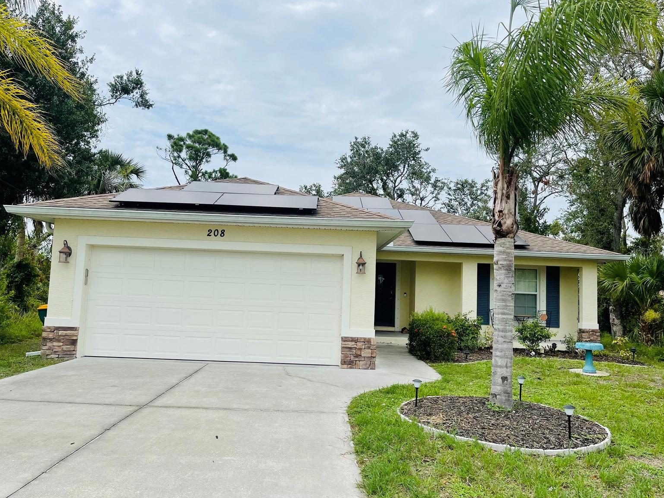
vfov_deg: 51.4
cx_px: 324
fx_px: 518
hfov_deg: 65.3
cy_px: 250
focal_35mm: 27
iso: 32
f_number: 1.6
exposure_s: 1/5618
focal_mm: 5.1
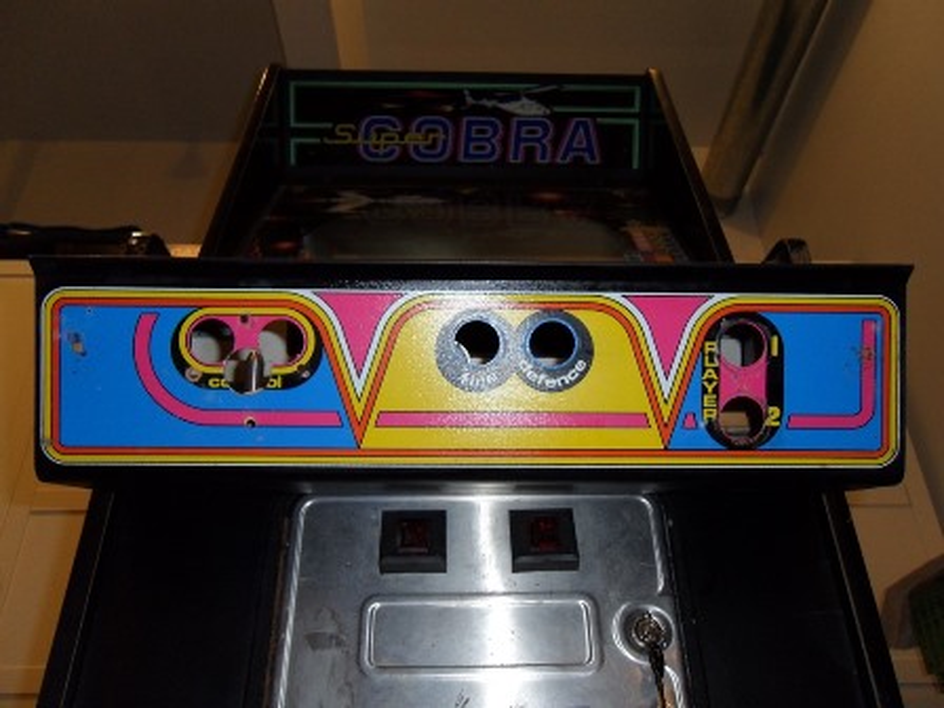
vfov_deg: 49.7
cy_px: 354
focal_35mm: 28
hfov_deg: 63.4
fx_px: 764
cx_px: 472
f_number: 3.4
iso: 200
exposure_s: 1/45
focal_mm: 5
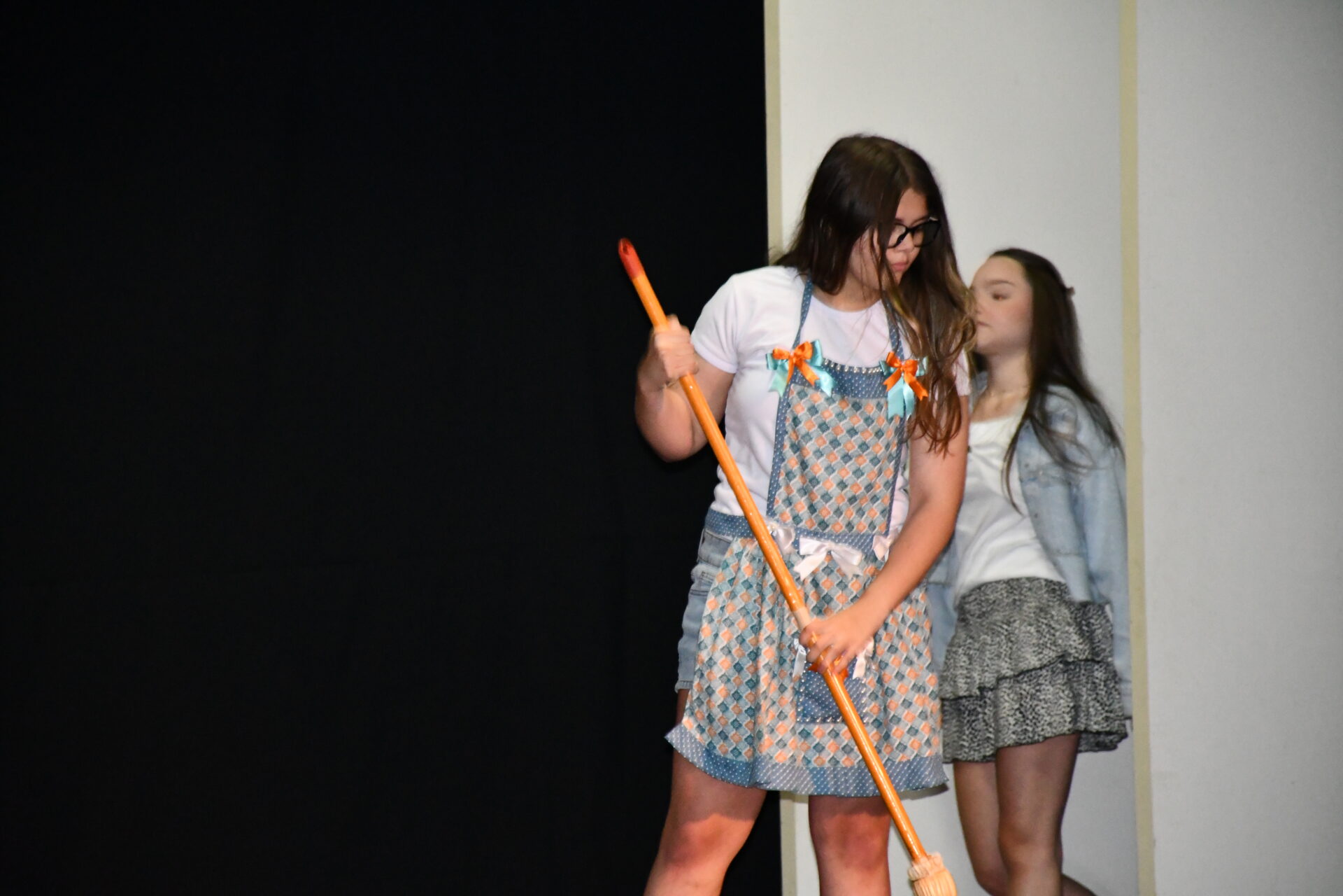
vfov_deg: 6.5
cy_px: 448
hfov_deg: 9.8
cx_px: 672
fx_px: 7834
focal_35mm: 210
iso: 6400
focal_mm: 140
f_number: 5.6
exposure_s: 1/60
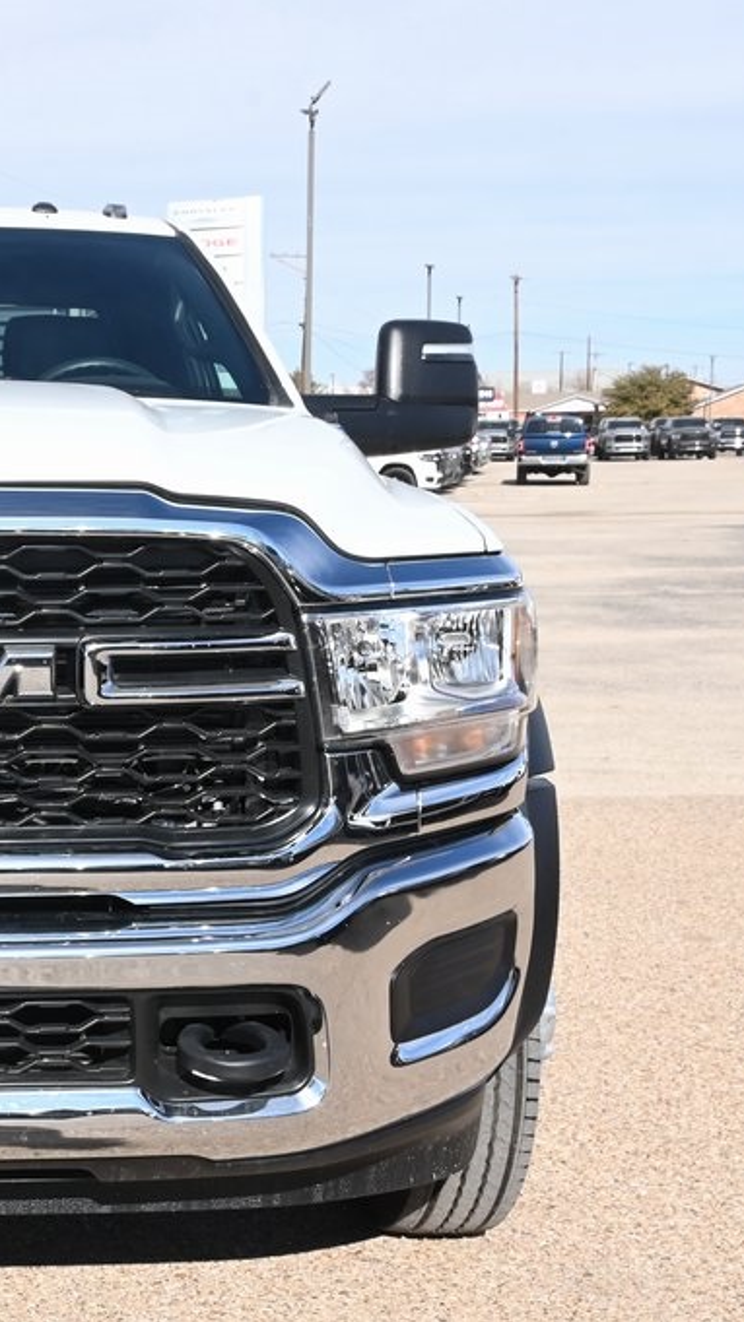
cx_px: -159
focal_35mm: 52
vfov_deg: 39.9
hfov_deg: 21.4
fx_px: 1824
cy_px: 661
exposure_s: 1/640
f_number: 13
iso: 640
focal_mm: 22
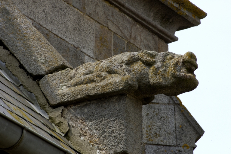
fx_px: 2019
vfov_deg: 4.4
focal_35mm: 315
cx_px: 116
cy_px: 77
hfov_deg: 6.5
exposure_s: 1/80
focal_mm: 210
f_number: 16
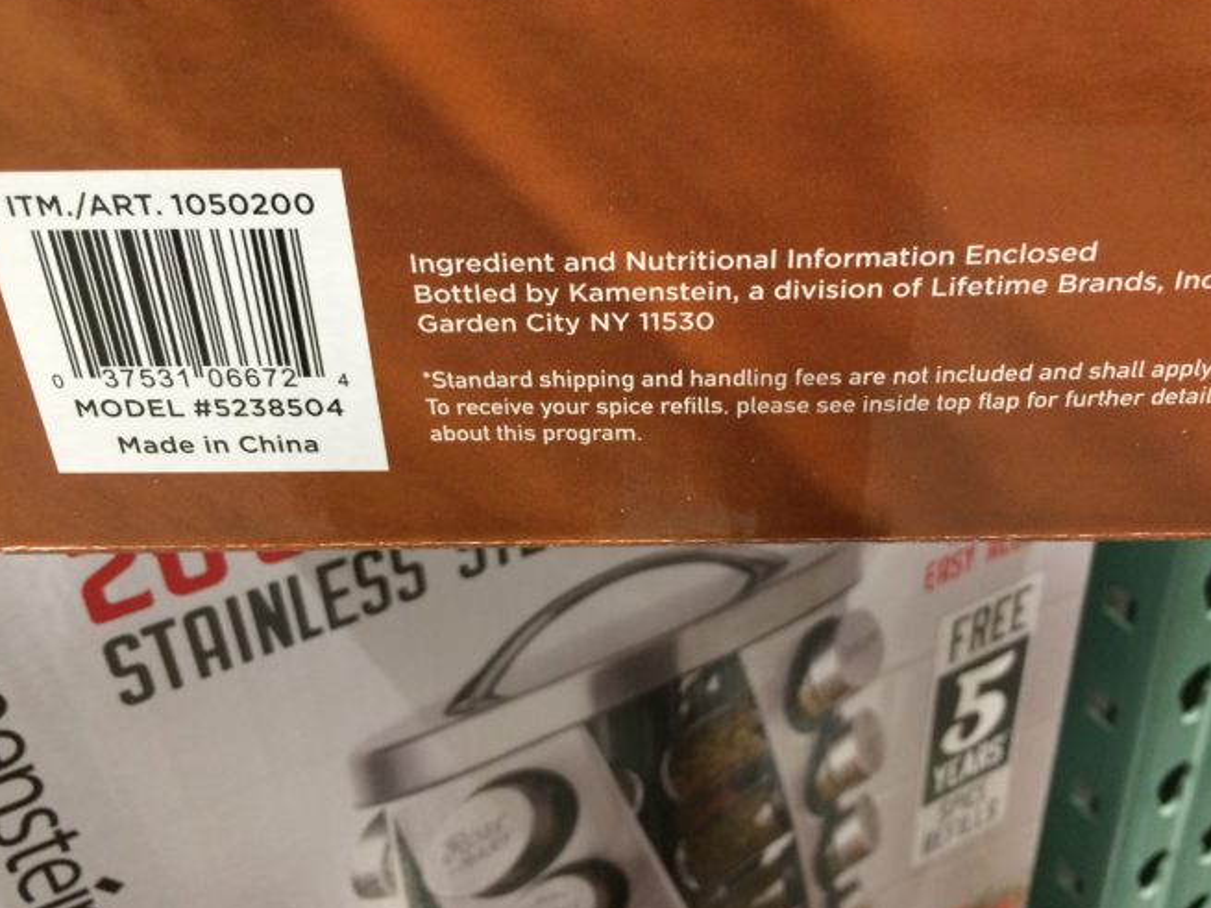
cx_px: 636
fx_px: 1189
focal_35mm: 34
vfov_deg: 41.7
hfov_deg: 53.9
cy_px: 416
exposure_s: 1/33
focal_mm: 4.15
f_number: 2.2
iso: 250
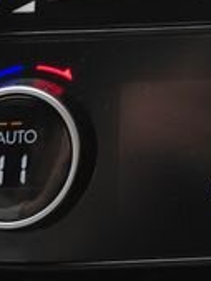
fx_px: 1128
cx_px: 364
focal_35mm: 139
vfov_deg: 12.4
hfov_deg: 10.2
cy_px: -289
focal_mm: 6.3
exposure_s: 1/50
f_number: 1.7
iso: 32
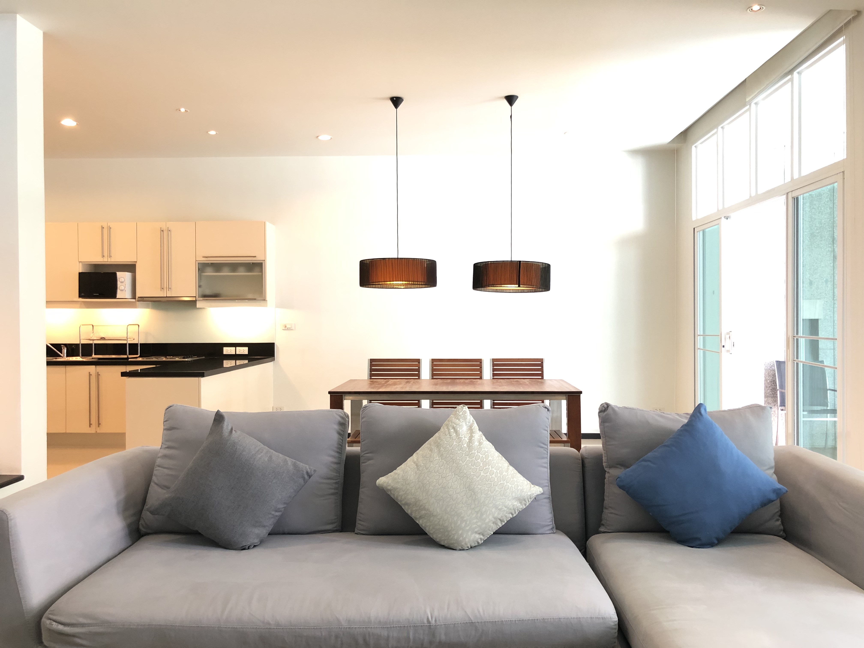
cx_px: 432
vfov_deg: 49.7
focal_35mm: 28
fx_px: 699
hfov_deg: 63.4
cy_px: 324
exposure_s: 1/17
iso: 64
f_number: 1.8
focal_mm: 4
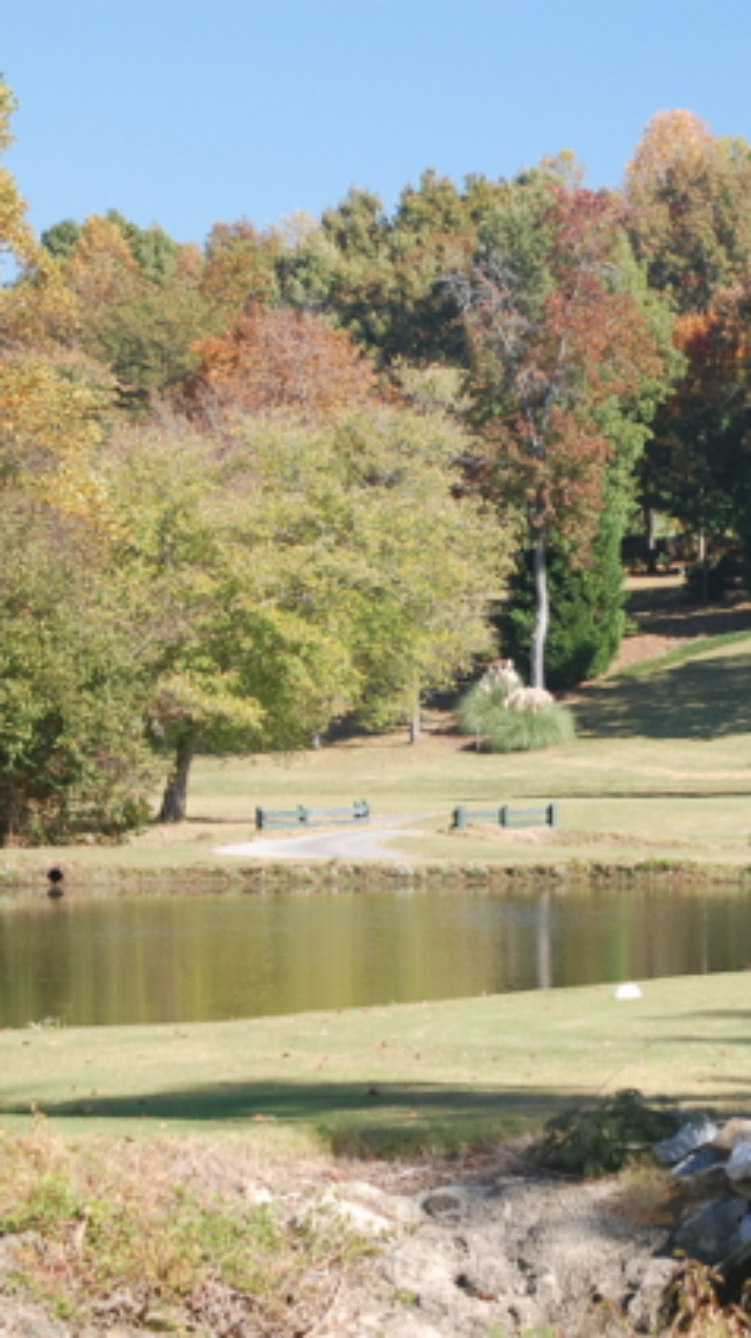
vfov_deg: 11.6
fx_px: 6560
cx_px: 770
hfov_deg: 6.5
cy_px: 669
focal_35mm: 185
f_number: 9
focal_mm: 78
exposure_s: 1/125
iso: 400
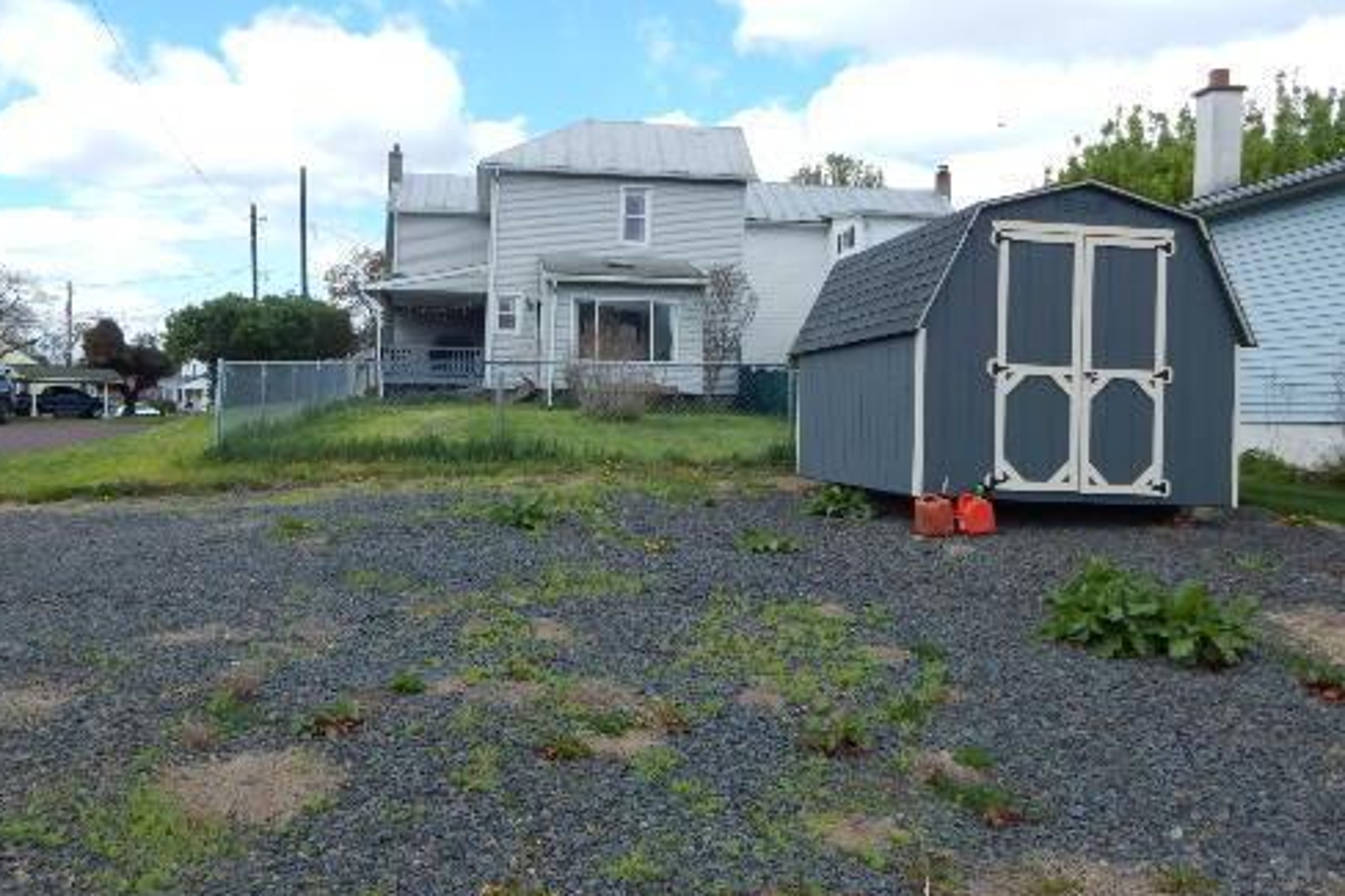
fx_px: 1120
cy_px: 394
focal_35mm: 30
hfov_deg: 61.6
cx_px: 557
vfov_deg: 43.5
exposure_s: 1/1250
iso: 125
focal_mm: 4
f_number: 3
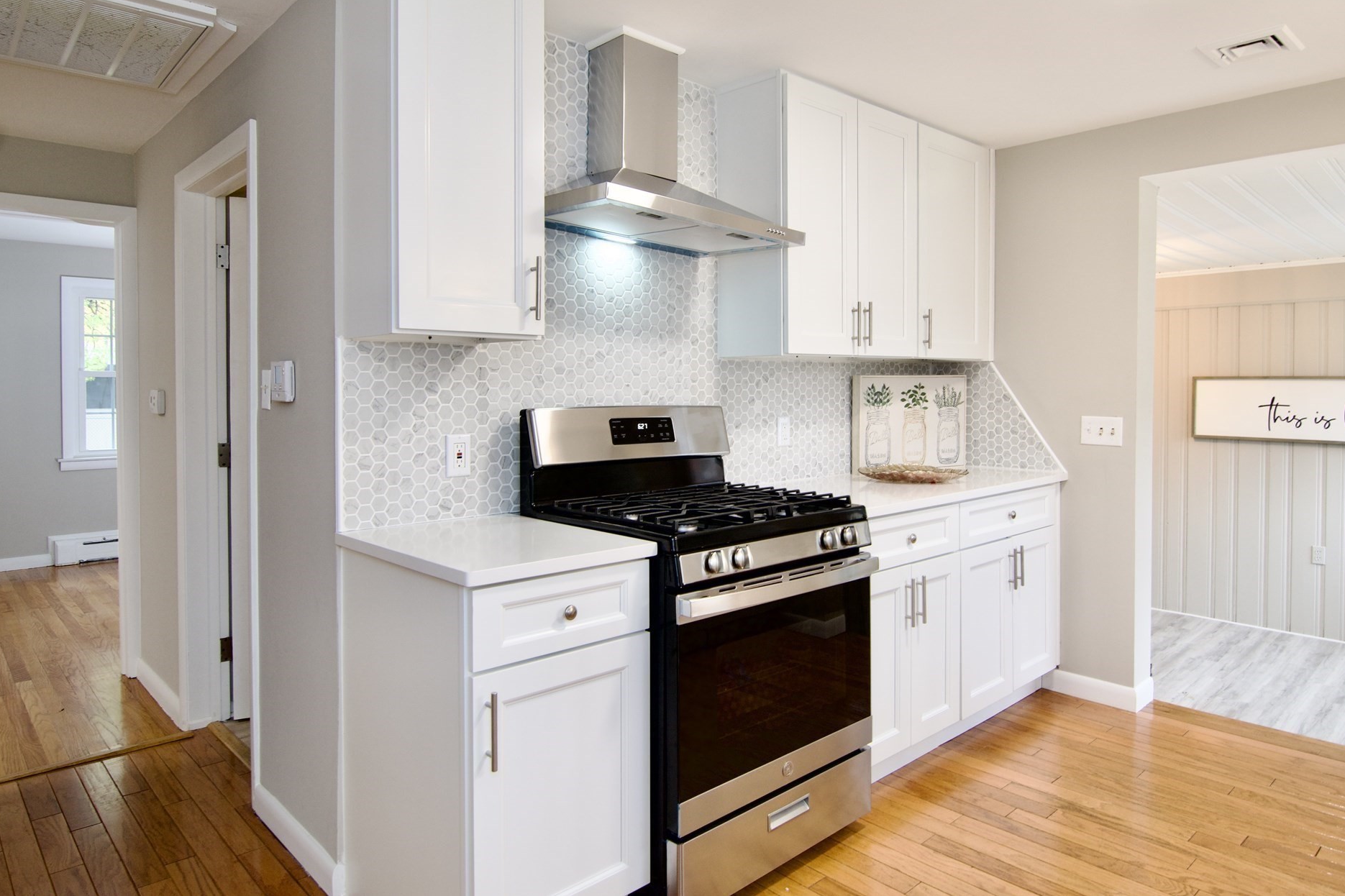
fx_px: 859
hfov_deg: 76.0
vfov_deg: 55.0
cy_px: 406
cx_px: 711
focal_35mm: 23
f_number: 7.1
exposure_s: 1/25
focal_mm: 14
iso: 320
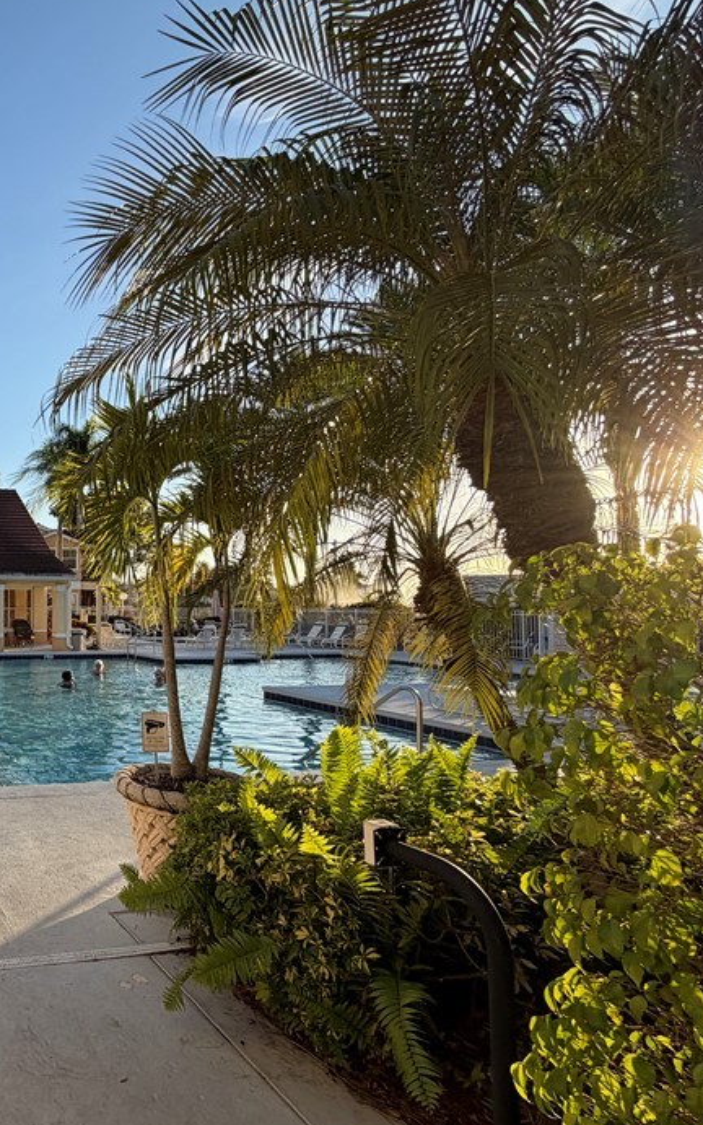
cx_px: -39
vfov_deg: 79.6
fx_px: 674
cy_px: 576
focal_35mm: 22
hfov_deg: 44.4
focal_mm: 2.22
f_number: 2.2
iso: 40
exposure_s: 1/531
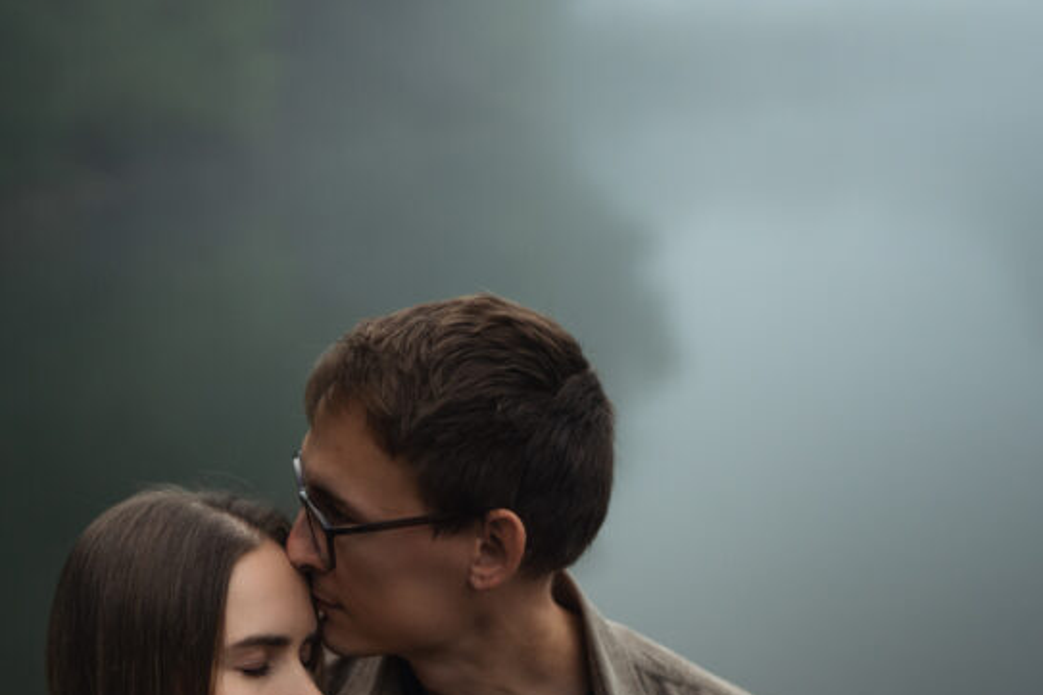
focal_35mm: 66
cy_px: 625
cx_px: 275
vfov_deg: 20.2
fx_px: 1912
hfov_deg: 30.1
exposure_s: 1/640
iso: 160
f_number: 1.2
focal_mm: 35
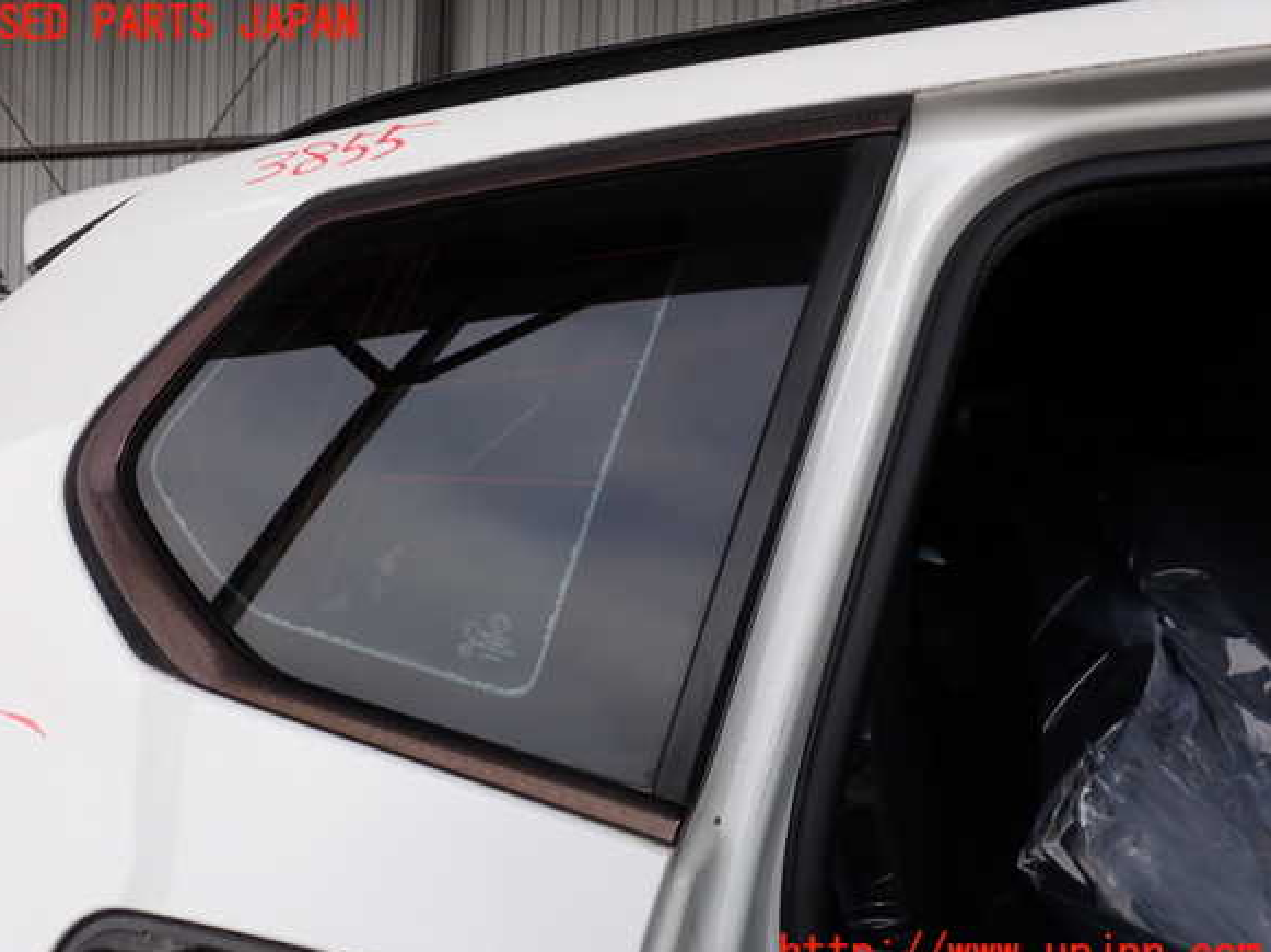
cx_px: 617
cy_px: 490
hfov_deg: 58.4
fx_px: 1138
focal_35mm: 31
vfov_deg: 45.4
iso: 100
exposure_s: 1/320
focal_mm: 5.4
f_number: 3.2
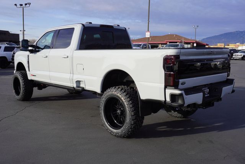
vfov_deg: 35.6
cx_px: 122
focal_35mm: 38
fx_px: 255
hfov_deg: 51.2
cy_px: 82
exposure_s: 1/125
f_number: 9
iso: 100
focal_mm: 25
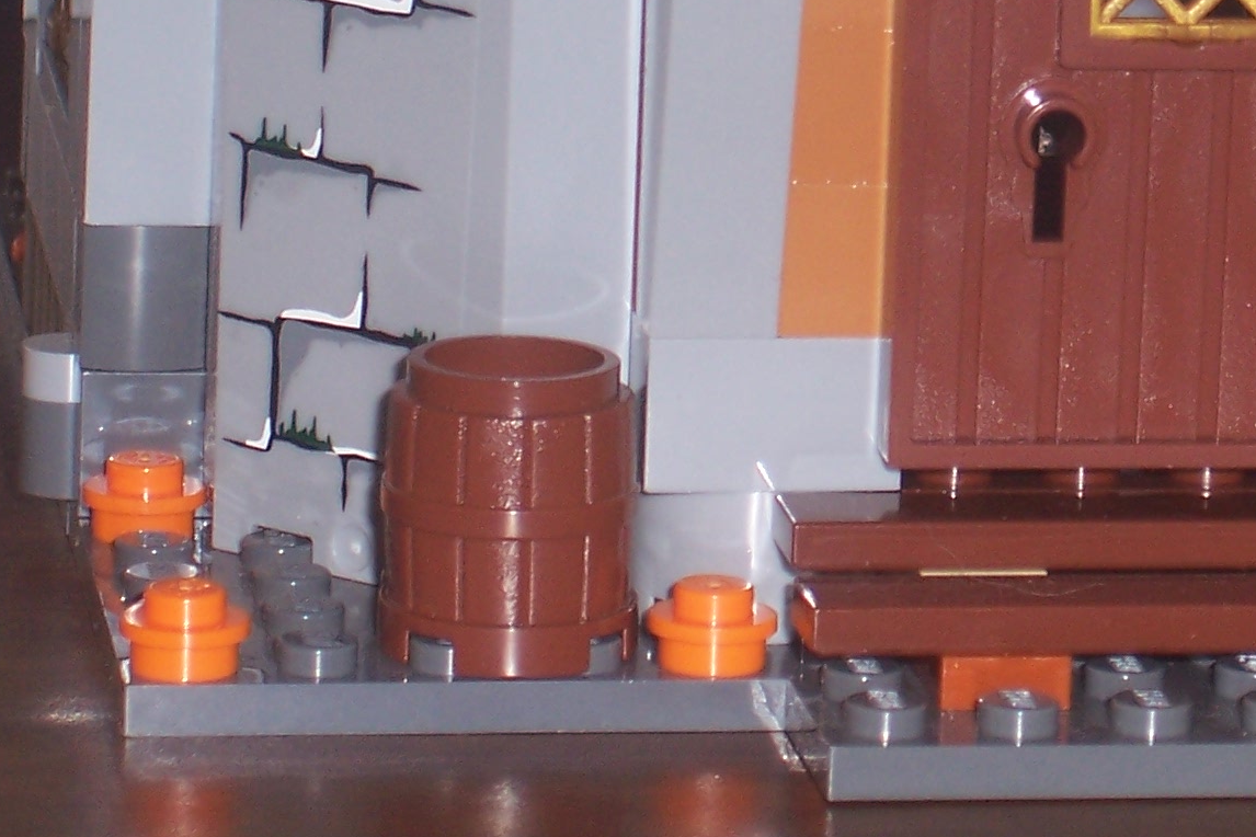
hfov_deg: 8.6
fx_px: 8268
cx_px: 1218
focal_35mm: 237
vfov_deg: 5.8
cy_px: -154
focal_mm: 16.8
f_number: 4.6
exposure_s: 1/90
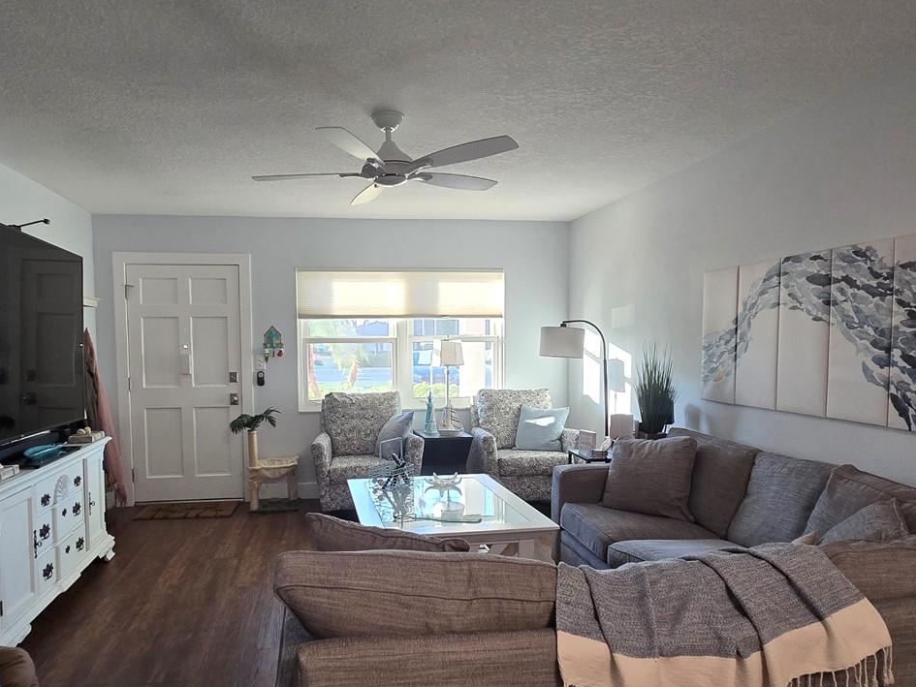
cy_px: 390
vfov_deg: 60.9
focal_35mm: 22
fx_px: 582
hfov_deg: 76.0
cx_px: 395
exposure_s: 1/60
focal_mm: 2.2
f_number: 2.2
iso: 320
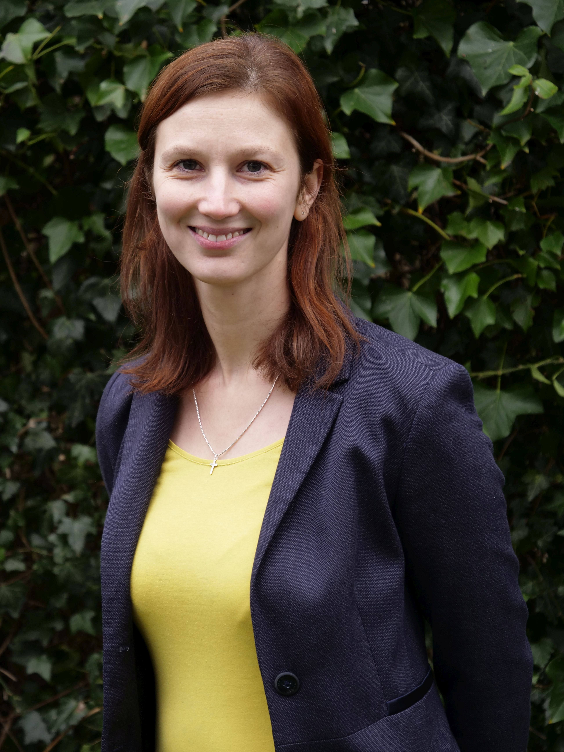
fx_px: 1999
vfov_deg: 21.3
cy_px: 376
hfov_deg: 16.1
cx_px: 282
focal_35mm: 92
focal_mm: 46
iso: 200
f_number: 3.9
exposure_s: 1/25
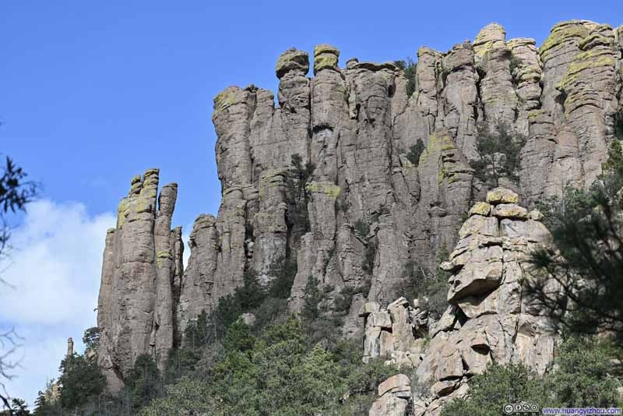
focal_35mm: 98
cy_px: 208
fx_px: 1696
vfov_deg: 14.0
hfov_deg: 20.8
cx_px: 312
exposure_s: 1/800
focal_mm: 98
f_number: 5
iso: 100
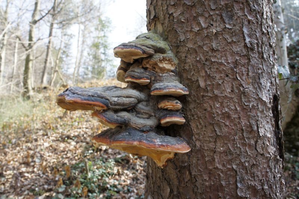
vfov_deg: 47.9
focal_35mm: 27
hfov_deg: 67.4
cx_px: 150
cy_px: 100
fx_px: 224
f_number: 5.6
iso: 200
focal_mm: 18
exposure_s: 1/80
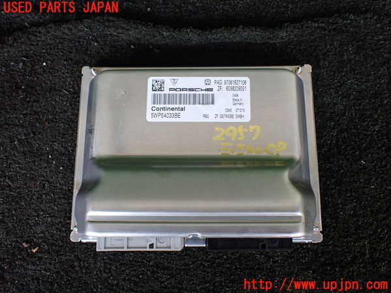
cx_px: 196
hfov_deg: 60.0
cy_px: 146
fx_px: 339
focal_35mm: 30
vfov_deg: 46.8
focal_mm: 5.4
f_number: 2.3
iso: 400
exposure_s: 1/125
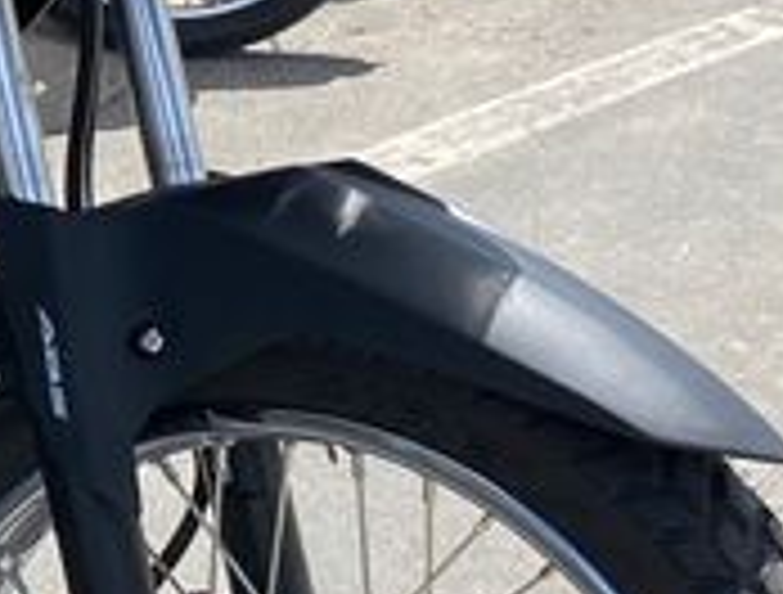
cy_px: 117
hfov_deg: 13.2
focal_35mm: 142
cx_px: -340
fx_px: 3225
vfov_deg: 10.5
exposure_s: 1/2358
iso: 32
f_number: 1.8
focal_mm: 4.25
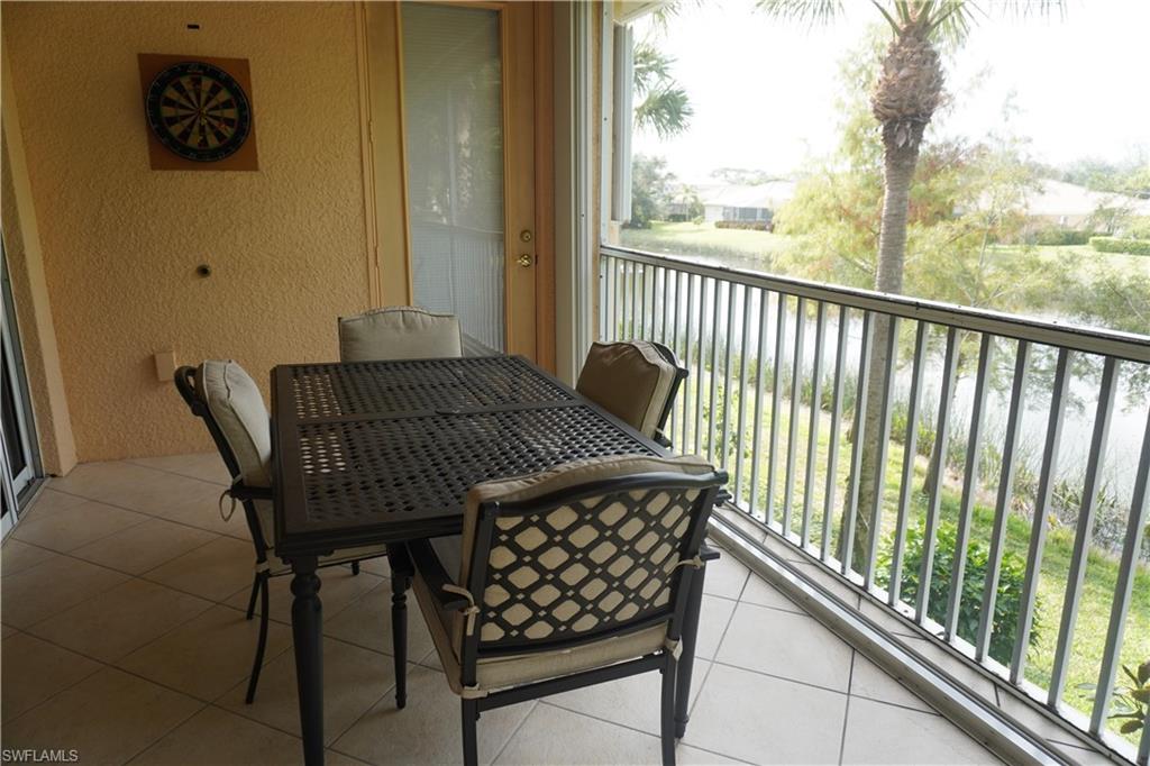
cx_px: 575
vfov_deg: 53.1
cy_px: 383
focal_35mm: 24
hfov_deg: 73.8
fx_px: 766
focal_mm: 16
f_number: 4
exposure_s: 1/160
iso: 200
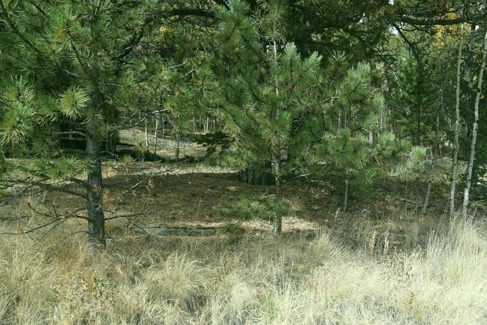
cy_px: 216
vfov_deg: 36.5
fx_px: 487
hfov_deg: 51.5
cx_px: 347
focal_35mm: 36
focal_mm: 24
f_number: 6.3
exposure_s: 1/160
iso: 160
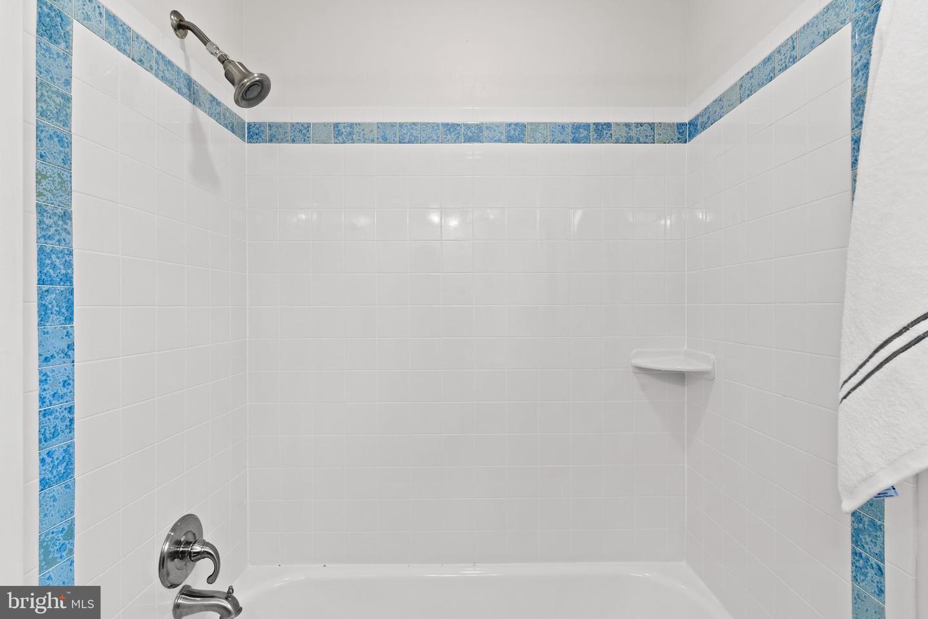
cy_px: 310
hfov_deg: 93.3
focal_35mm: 17
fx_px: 438
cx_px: 464
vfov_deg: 70.4
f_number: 9
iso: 800
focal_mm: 17
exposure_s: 1/15
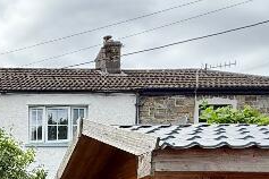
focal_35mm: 63
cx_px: -47
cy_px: 272
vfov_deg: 18.9
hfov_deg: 28.2
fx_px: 471
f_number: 2.2
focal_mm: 2.22
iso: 50
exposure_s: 1/413
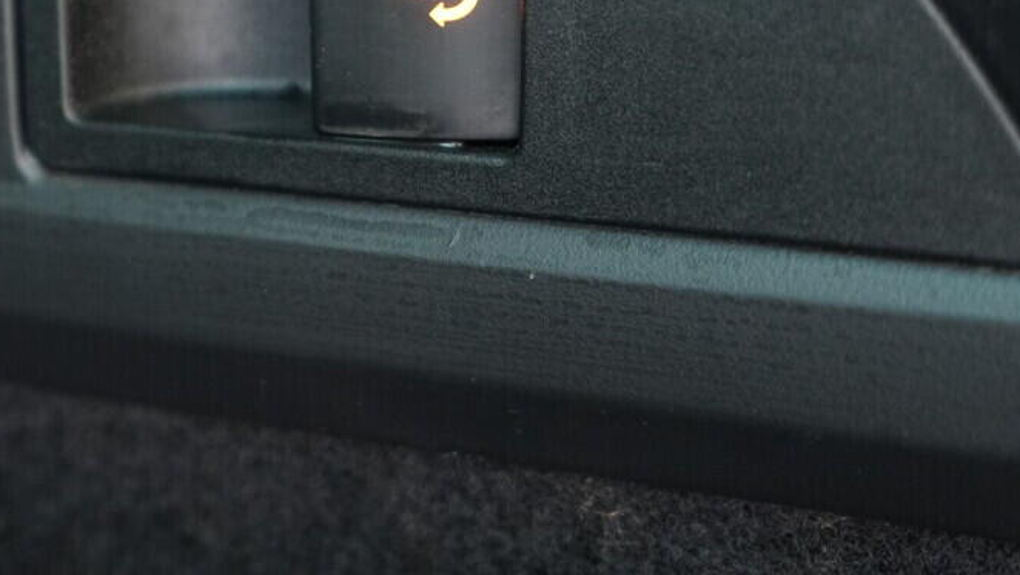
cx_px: 205
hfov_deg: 25.4
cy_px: -54
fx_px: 2219
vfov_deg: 14.4
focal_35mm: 82
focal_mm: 24
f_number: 2.8
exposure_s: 1/40
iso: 1000
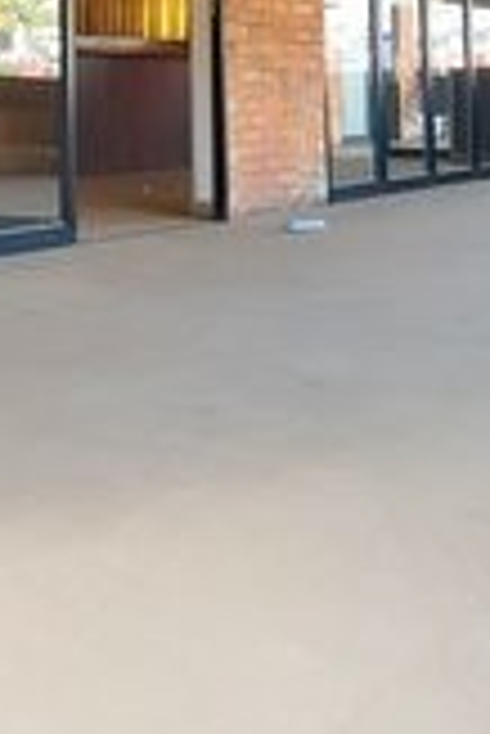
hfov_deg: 26.2
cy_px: 7
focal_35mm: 51
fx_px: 1039
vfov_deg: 35.3
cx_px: 117
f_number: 1.9
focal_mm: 2.18
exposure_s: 1/33
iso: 200
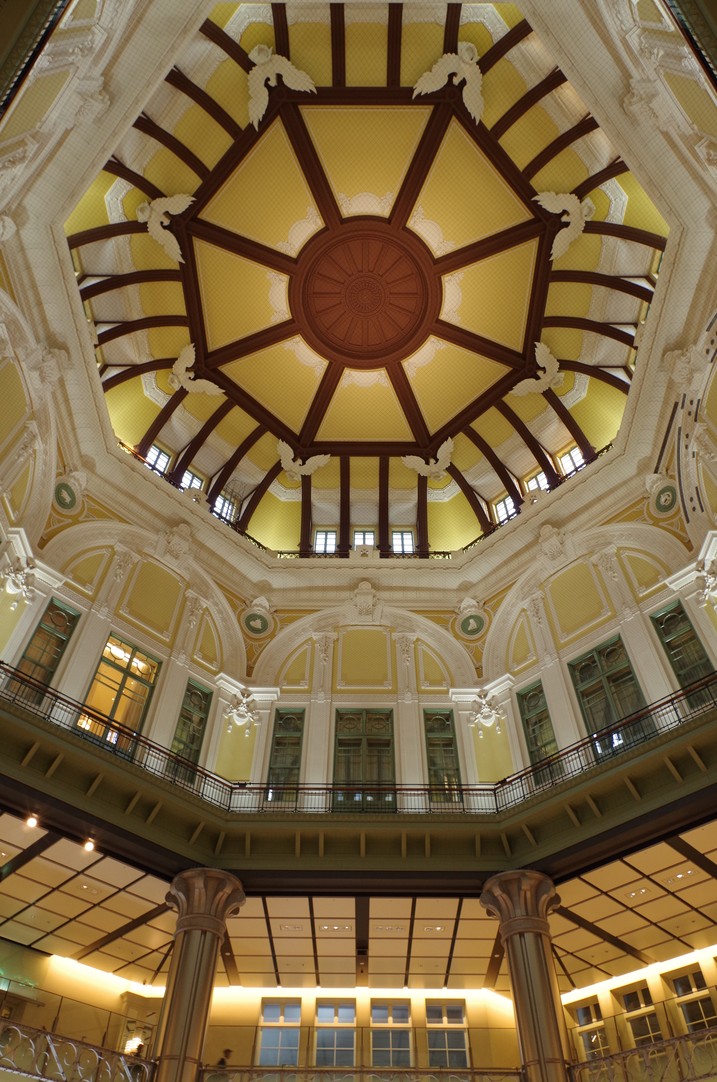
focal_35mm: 22
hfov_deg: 57.0
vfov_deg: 78.7
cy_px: 541
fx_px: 660
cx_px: 358
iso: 800
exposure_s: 1/13
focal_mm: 15
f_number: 8
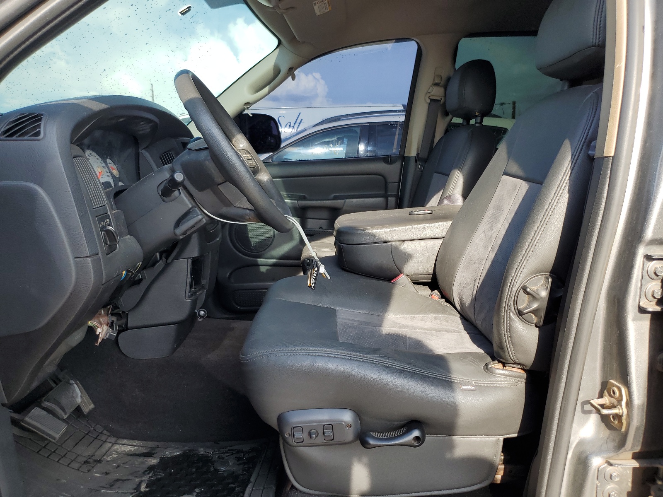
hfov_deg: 67.3
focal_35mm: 26
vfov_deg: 53.1
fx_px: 498
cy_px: 248
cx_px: 332
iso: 50
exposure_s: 1/400
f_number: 1.5
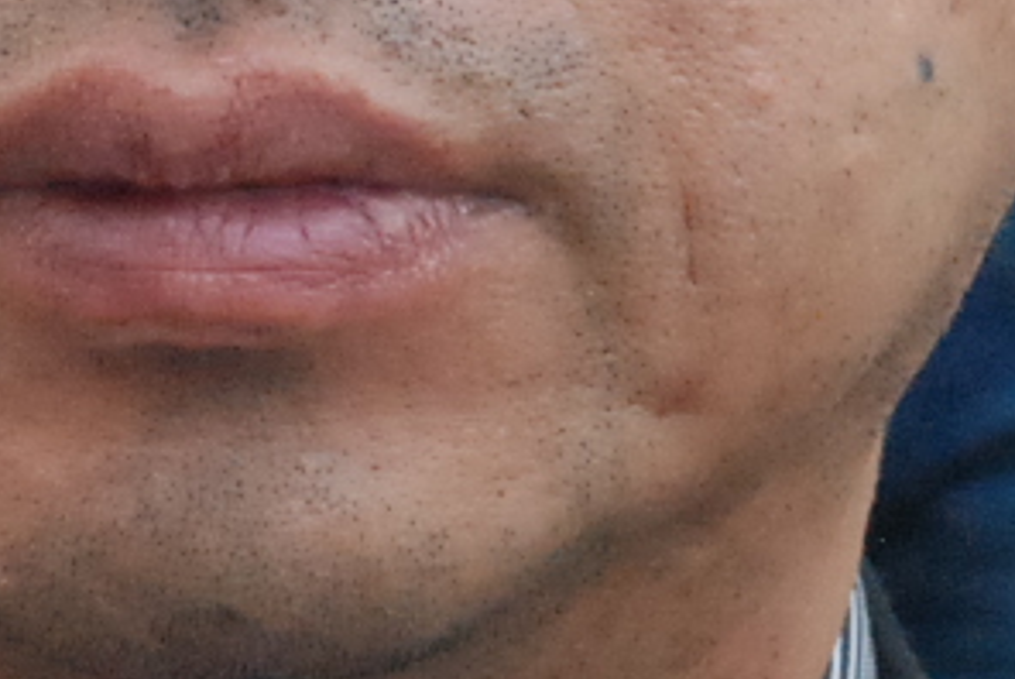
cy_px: -165
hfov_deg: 6.0
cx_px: 802
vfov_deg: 4.0
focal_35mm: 343
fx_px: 9688
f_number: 8
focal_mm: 35
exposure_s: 1/250
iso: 1600
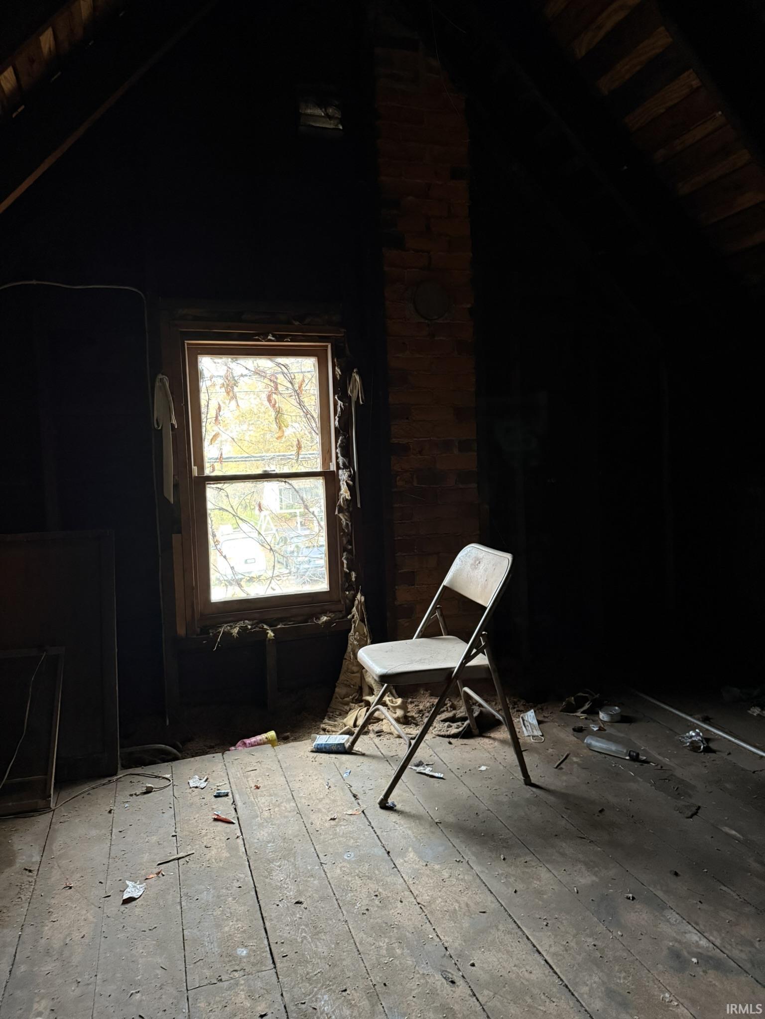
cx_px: 382
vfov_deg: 71.6
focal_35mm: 24
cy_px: 510
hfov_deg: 56.8
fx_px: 707
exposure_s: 1/41
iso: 800
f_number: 1.78
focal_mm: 6.76
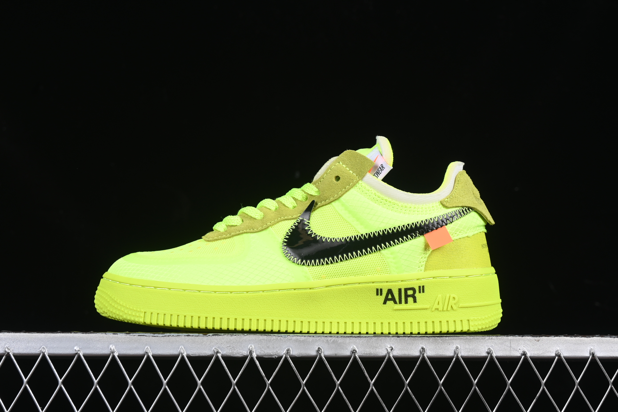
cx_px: 309
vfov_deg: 18.2
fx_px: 1287
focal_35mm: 75
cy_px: 206
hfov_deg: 27.0
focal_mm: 50
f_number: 8
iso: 160
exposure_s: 1/80
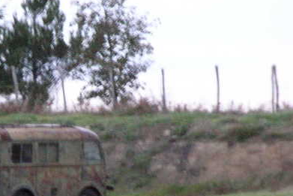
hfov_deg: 3.2
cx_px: 7
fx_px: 5243
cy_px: 186
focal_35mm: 644
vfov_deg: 2.1
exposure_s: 1/21.7
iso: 300
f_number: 4.4
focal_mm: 50
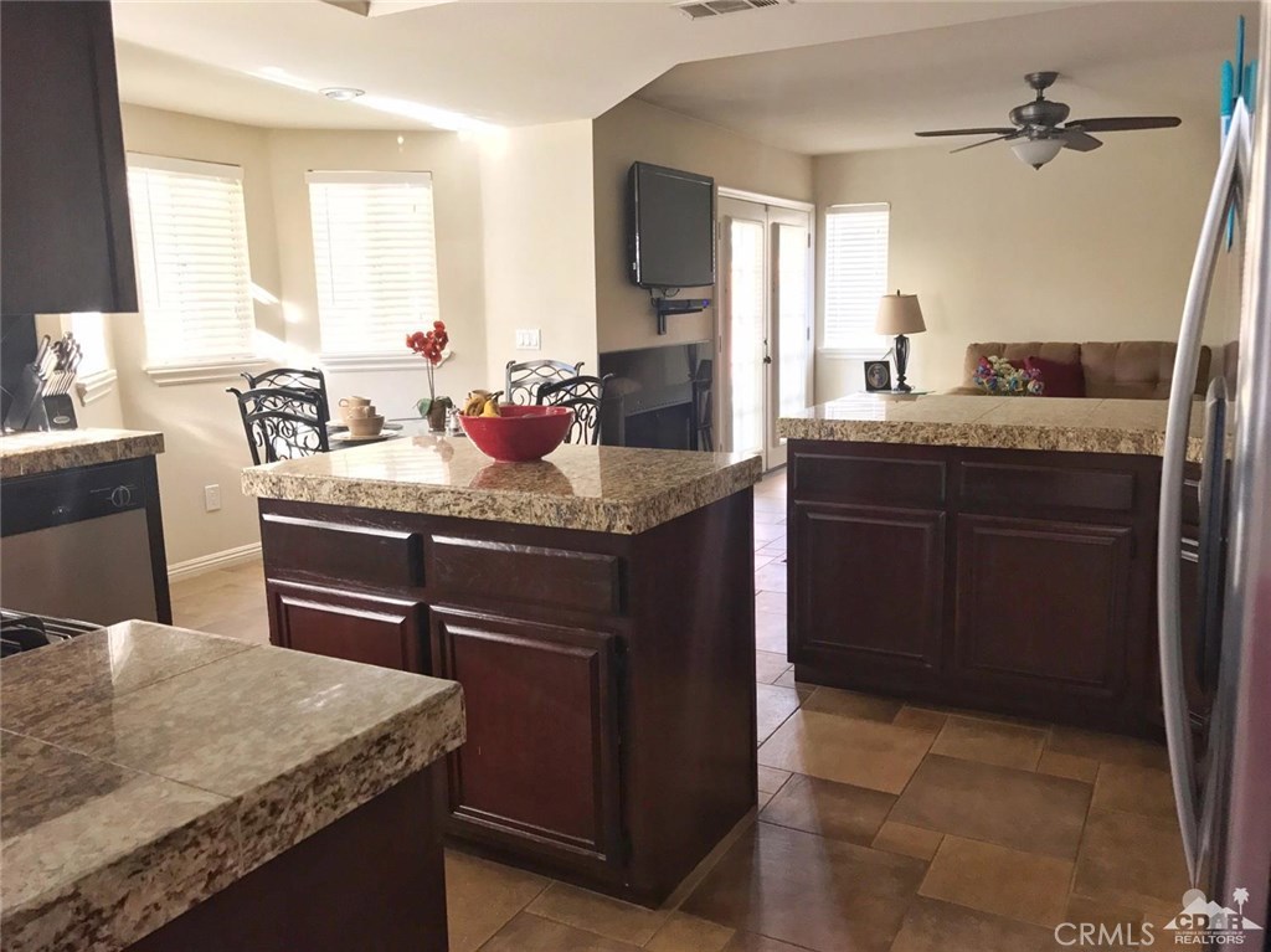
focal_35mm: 28
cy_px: 476
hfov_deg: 63.5
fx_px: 1028
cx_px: 636
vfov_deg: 49.7
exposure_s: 1/30
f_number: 1.8
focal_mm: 3.99
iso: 80
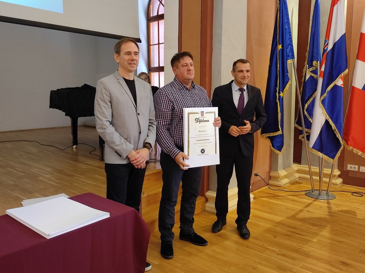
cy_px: 136
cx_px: 182
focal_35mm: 25
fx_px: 263
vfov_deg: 54.8
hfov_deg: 69.4
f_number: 1.79
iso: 1255
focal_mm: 4.7
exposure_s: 1/33
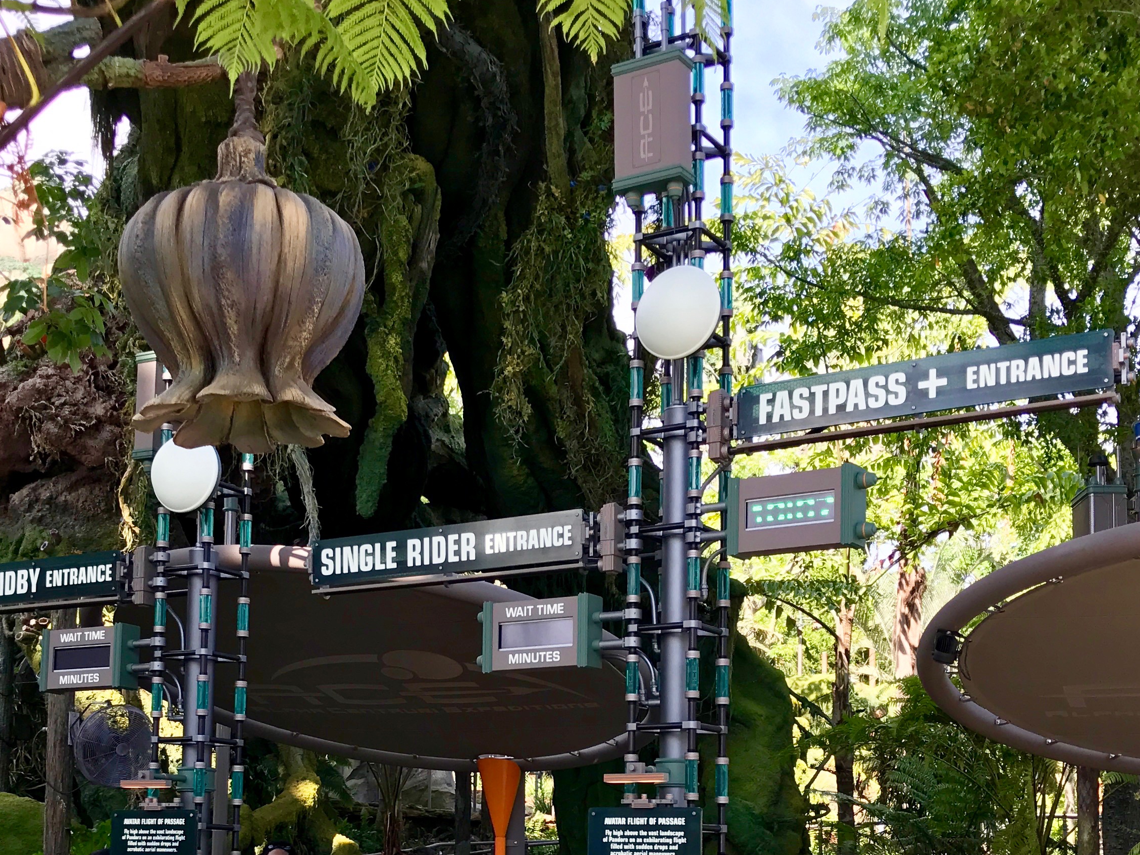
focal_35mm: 50
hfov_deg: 38.2
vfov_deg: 28.1
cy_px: 748
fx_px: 1646
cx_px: 530
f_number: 1.8
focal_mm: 3.99
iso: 20
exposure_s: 1/322
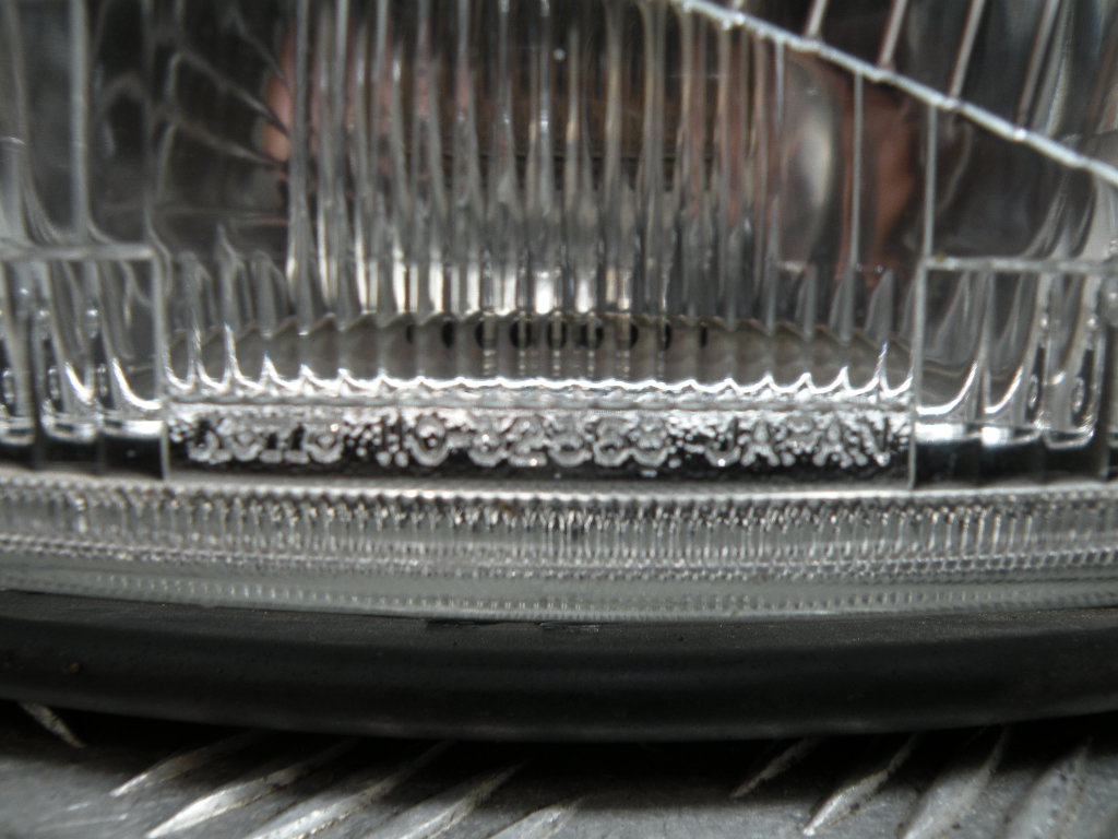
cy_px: 420
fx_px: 872
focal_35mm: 27
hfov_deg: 65.3
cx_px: 559
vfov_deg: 51.4
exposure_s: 1/49.2
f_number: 3.2
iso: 77
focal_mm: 4.7
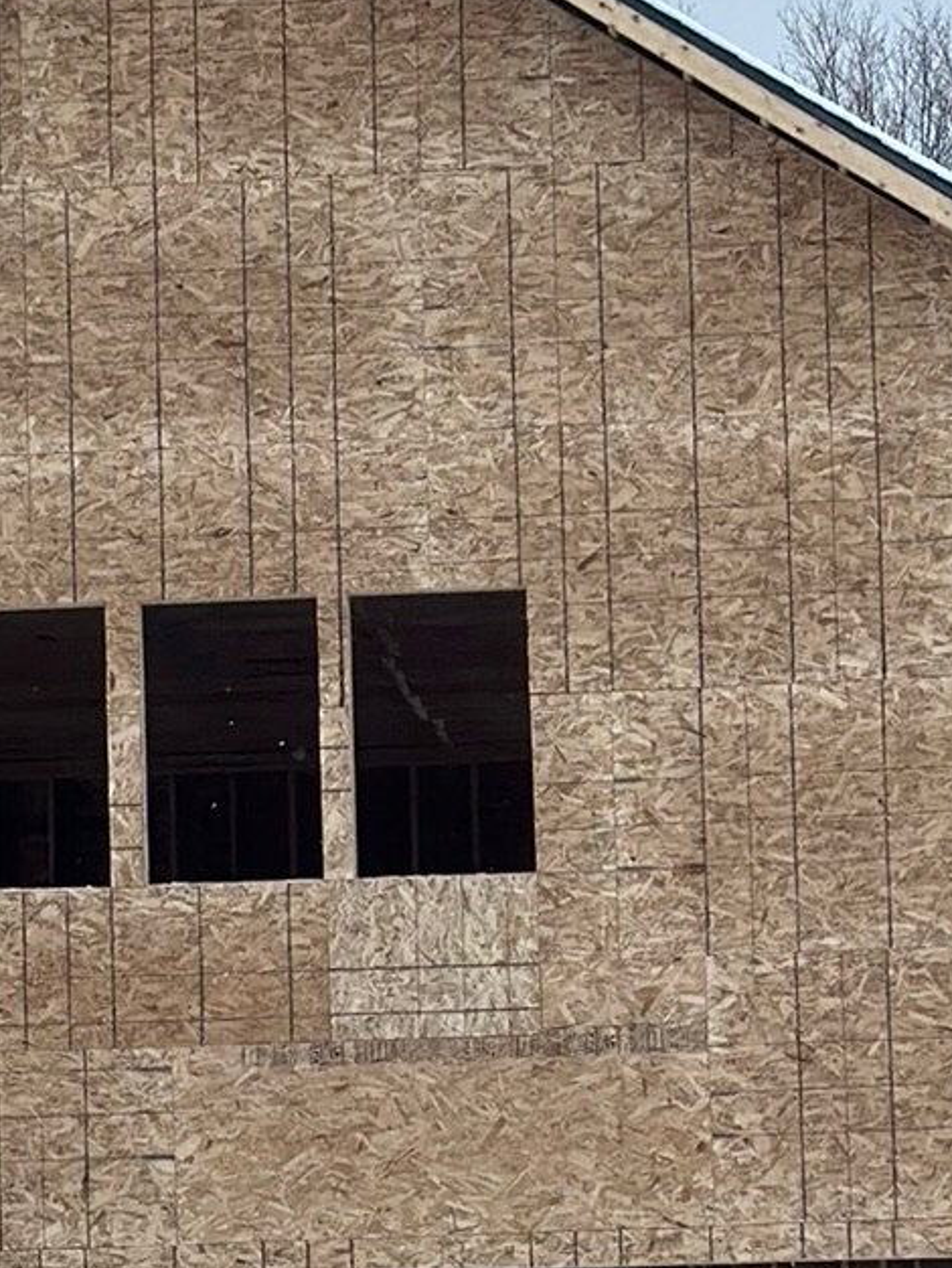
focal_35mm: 157
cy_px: 1013
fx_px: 5753
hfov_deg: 9.4
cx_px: 257
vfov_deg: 12.5
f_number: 1.78
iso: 80
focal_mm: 6.86
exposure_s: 1/2732
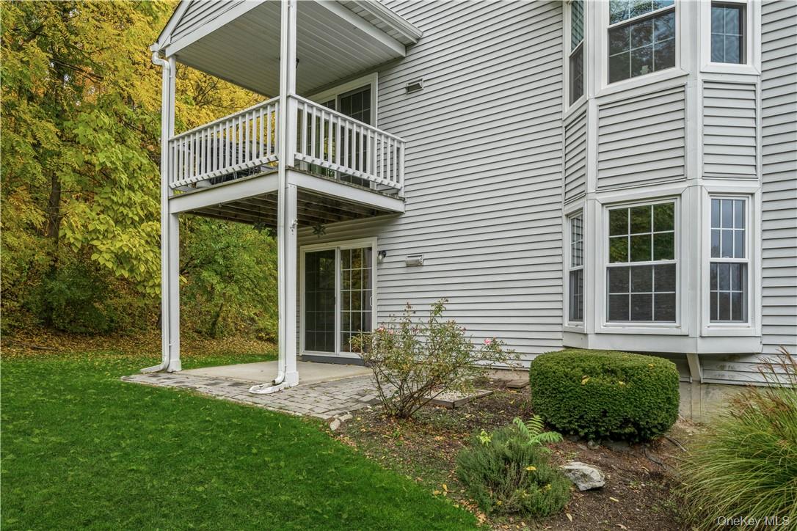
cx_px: 398
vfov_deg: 53.1
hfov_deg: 73.7
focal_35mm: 24
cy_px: 266
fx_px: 531
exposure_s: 1/250
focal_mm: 24
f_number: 8
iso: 250
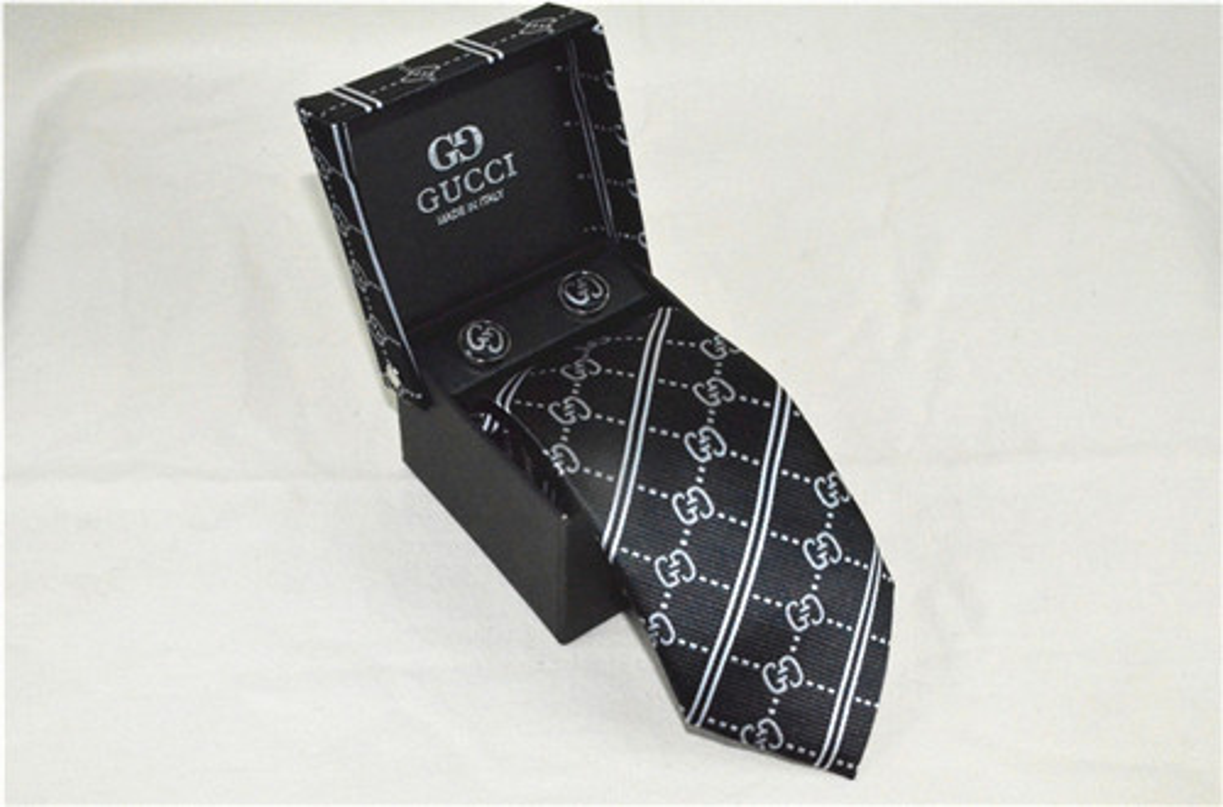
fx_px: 1930
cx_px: 612
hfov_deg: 35.2
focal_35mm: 57
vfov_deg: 23.6
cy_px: 404
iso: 6400
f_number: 25
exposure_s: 1/250
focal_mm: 38
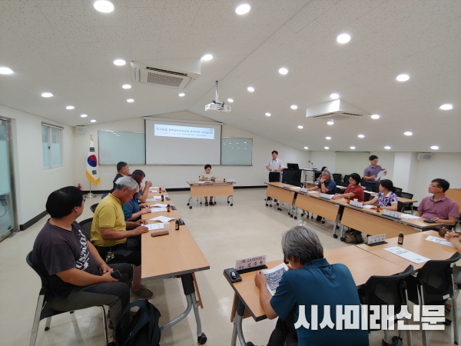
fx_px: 213
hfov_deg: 94.5
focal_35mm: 16
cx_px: 230
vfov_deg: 78.1
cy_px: 173
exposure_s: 1/40
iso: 50
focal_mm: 2.18
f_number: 1.9
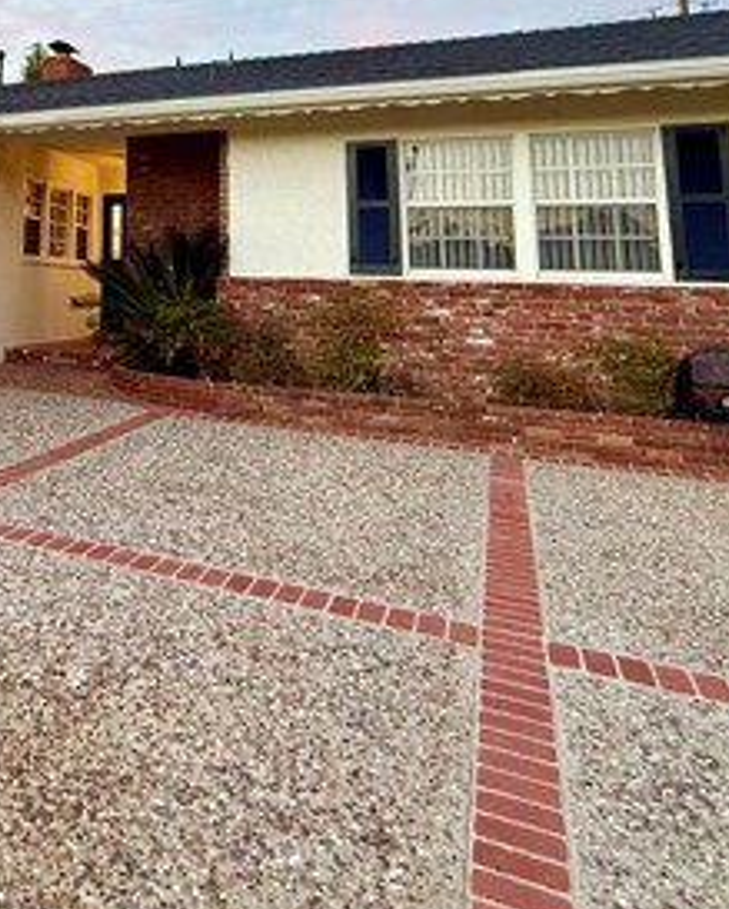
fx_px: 862
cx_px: 37
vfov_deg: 51.5
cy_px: 160
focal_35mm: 32
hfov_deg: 41.2
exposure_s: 1/77
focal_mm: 2.22
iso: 400
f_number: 2.2
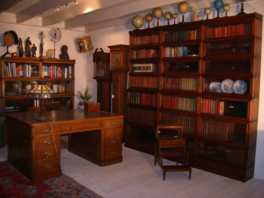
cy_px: 99
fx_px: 267
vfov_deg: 40.7
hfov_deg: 52.6
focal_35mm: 35
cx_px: 132
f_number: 2.8
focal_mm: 5.8
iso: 100
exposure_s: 1/30
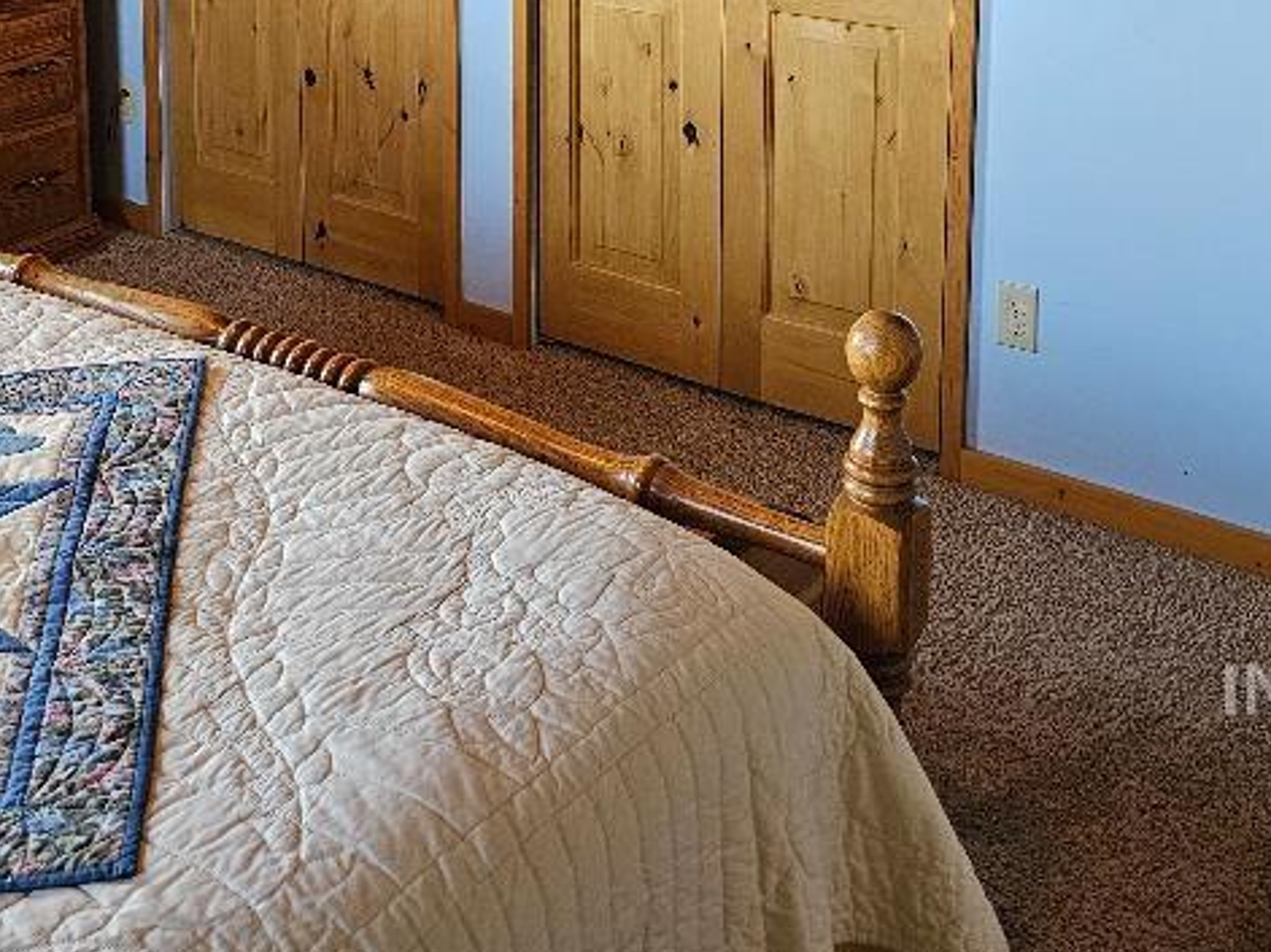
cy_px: -65
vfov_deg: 27.0
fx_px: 1835
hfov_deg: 37.9
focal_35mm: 50
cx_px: 464
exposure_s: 1/120
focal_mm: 6.3
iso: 640
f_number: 1.7
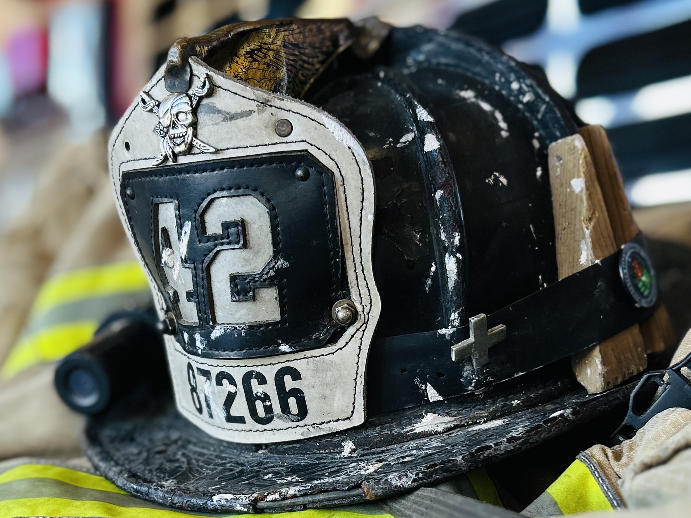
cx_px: 312
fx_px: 1118
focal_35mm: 56
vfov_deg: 25.8
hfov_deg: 34.3
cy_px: 379
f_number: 1.5
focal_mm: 5.7
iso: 64
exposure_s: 1/60
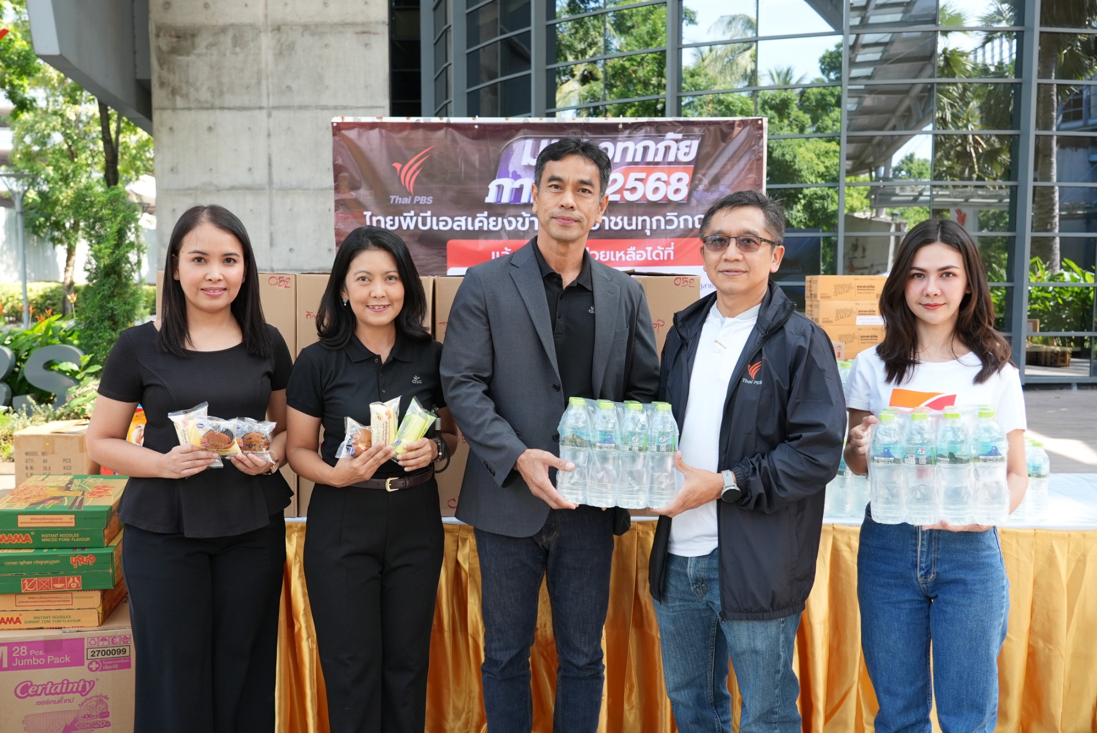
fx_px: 945
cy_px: 366
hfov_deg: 60.3
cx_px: 548
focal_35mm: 31
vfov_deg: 42.4
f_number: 5
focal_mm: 31
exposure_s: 1/200
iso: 640
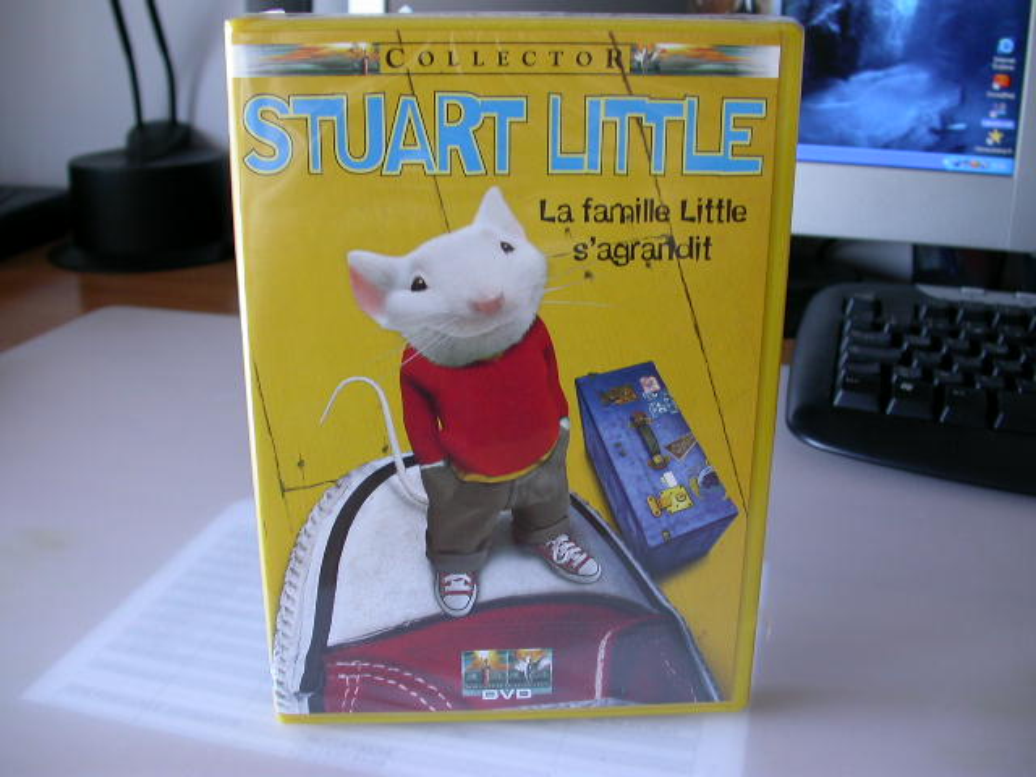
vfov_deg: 37.7
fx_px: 1137
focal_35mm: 38
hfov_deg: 49.0
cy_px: 388
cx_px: 518
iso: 100
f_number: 2.6
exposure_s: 1/17
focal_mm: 7.85
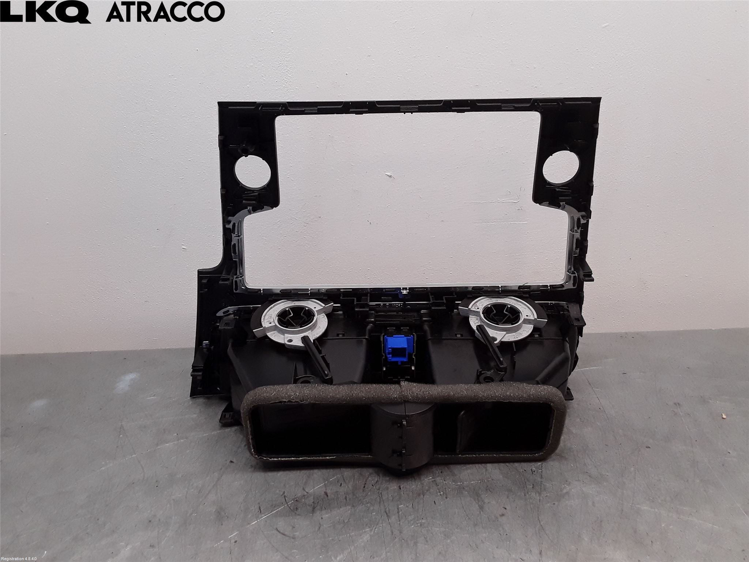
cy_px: 281
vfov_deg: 49.7
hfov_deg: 63.4
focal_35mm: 28
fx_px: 606
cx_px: 374
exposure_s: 1/172
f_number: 1.9
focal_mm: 2.91
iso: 100
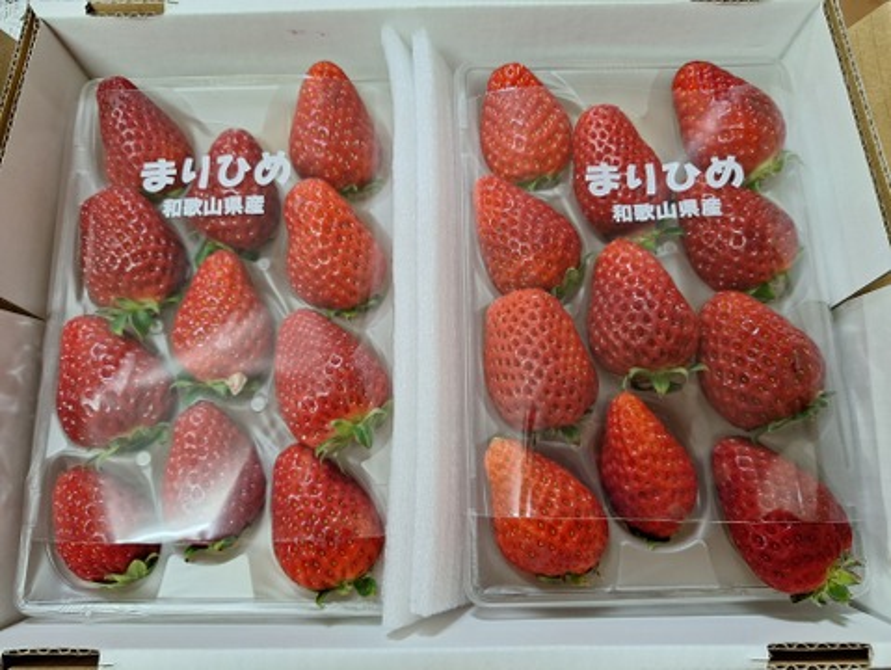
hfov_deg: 73.9
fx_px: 592
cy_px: 335
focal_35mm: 23
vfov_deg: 58.9
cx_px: 446
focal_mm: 5.54
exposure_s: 1/25
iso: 250
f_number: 1.8
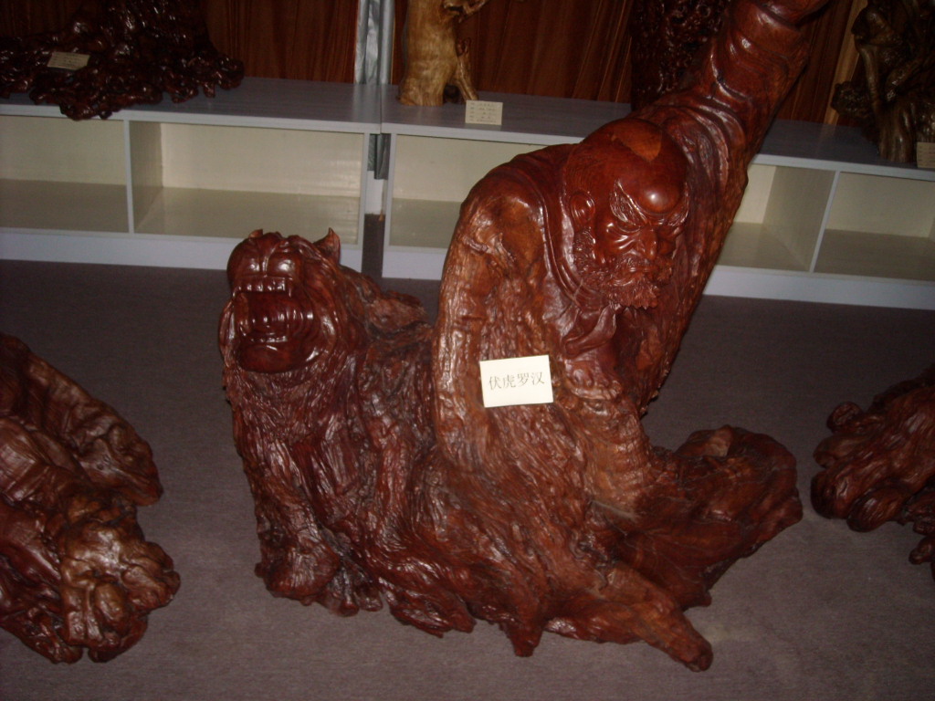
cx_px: 468
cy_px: 350
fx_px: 945
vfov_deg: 40.7
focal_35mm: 35
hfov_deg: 52.6
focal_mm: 5.7
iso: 200
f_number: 2.8
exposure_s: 1/60
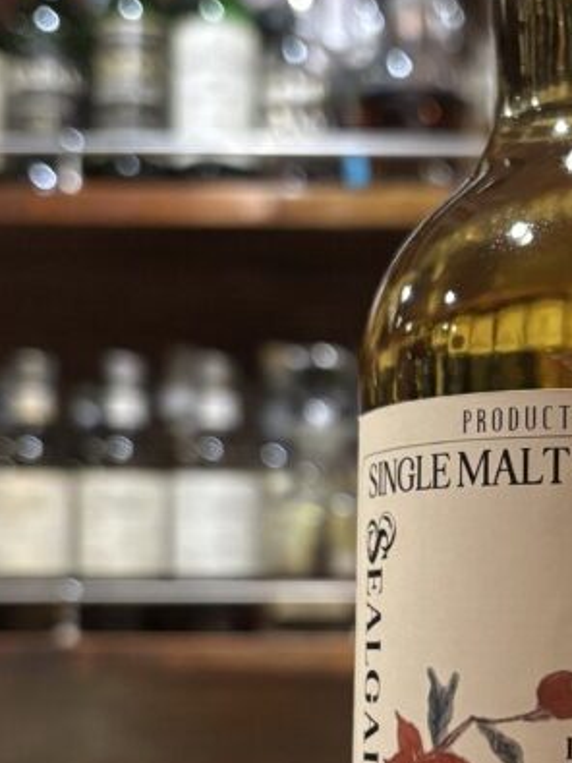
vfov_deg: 24.4
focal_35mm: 79
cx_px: 607
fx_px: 1741
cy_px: 576
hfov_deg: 18.1
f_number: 1.6
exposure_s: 1/48
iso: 500
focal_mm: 5.96
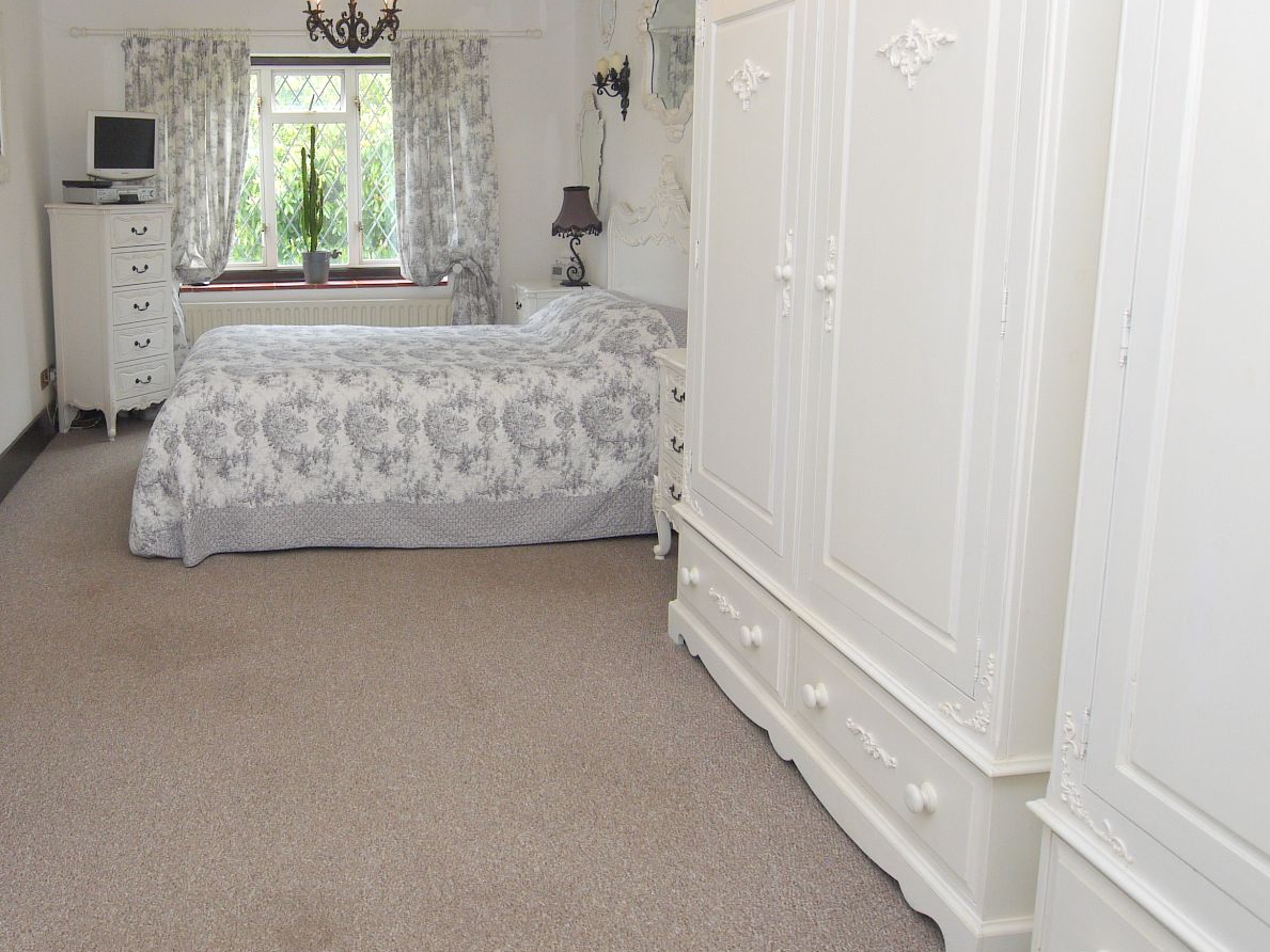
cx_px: 419
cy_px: 368
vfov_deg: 45.1
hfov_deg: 57.0
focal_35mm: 31
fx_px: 1137
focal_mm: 9
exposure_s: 1/60
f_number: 4
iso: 100
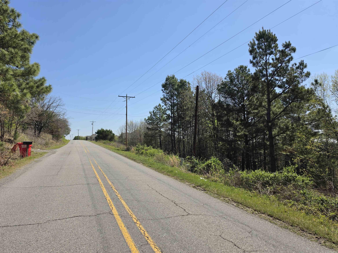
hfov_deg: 73.9
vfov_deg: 58.9
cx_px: 169
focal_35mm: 23
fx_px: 225
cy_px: 126
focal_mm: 6.5
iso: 64
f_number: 1.4
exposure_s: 1/7329
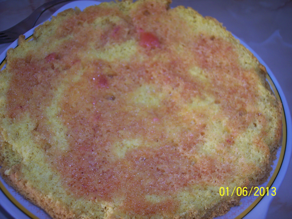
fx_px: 329
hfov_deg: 47.9
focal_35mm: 39
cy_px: 110
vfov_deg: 36.8
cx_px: 146
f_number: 2.8
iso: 100
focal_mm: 8
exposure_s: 1/60
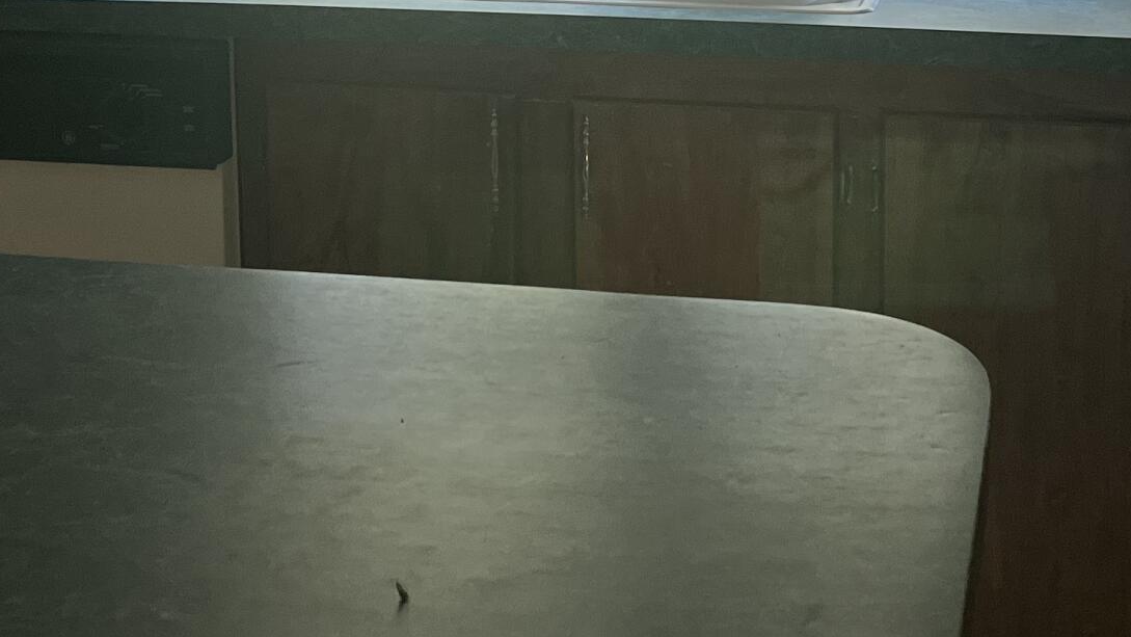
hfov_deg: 27.1
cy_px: 3
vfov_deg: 15.2
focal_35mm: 78
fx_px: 2340
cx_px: 685
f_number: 1.6
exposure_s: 1/103
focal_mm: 5.1
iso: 125
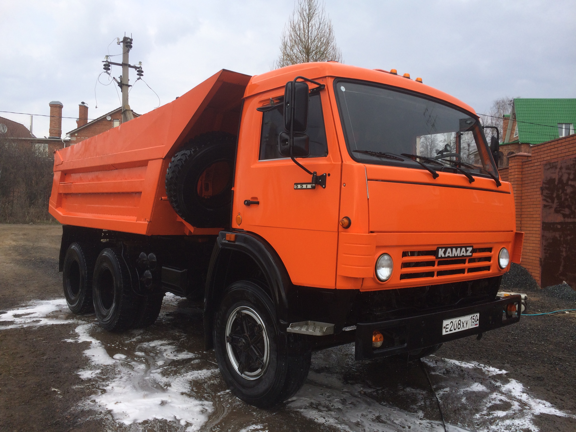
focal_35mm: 30
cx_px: 288
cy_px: 216
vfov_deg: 46.8
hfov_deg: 60.0
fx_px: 499
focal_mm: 4.12
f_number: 2.2
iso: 32
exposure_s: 1/1026
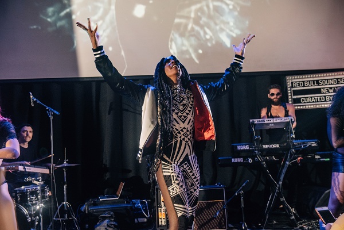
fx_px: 306
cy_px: 115
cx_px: 172
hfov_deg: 58.7
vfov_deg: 41.1
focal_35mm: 32
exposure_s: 1/60
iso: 3200
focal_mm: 32
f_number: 4
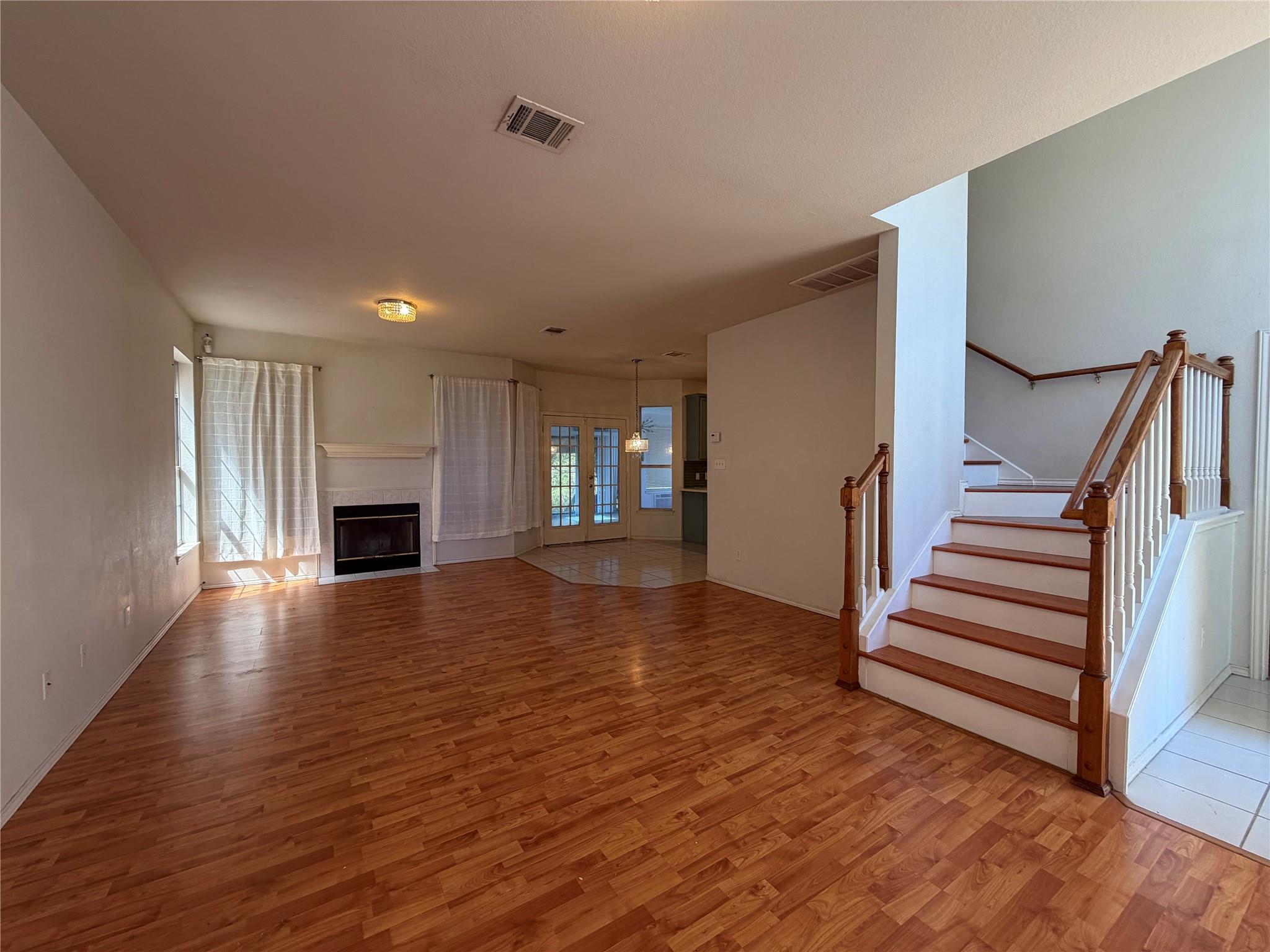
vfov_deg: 85.7
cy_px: 476
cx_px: 635
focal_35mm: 14
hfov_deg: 102.1
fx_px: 514
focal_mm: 2.22
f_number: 2.2
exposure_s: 1/120
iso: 125
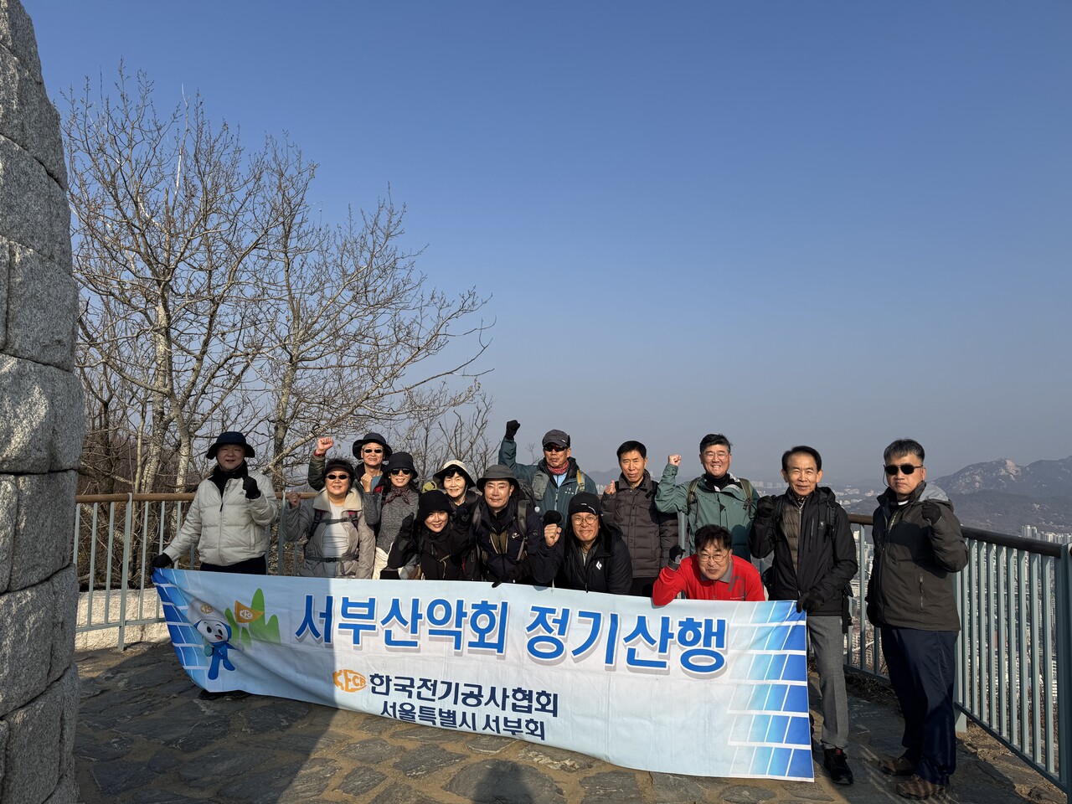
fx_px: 743
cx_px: 536
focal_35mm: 24
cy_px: 402
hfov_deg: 71.6
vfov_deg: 56.8
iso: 80
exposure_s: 1/4950
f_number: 1.78
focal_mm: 6.76
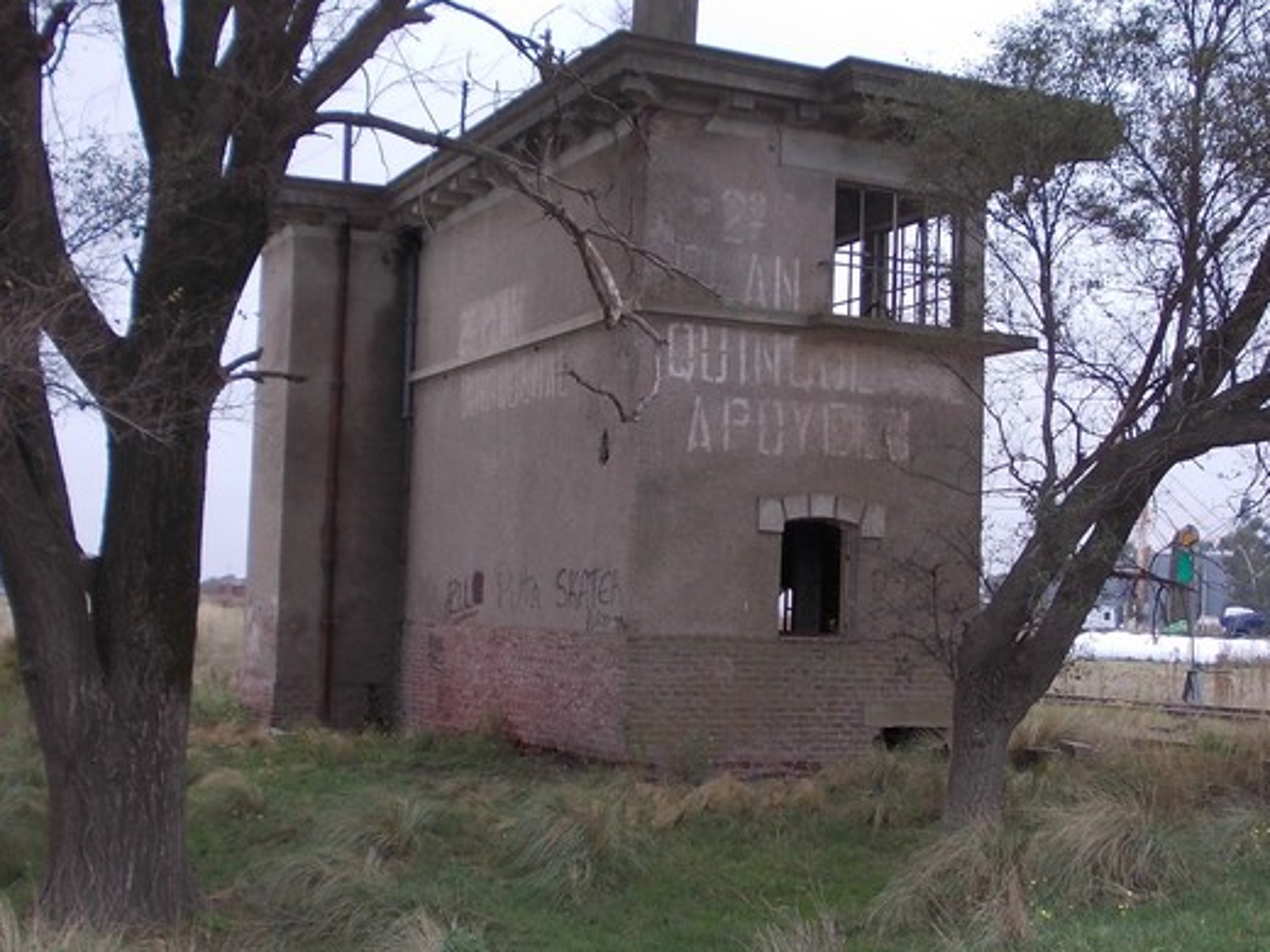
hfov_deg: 34.3
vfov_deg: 26.1
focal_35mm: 56
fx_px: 2055
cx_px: 711
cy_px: 508
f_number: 3.1
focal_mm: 5.3
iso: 80
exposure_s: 1/160
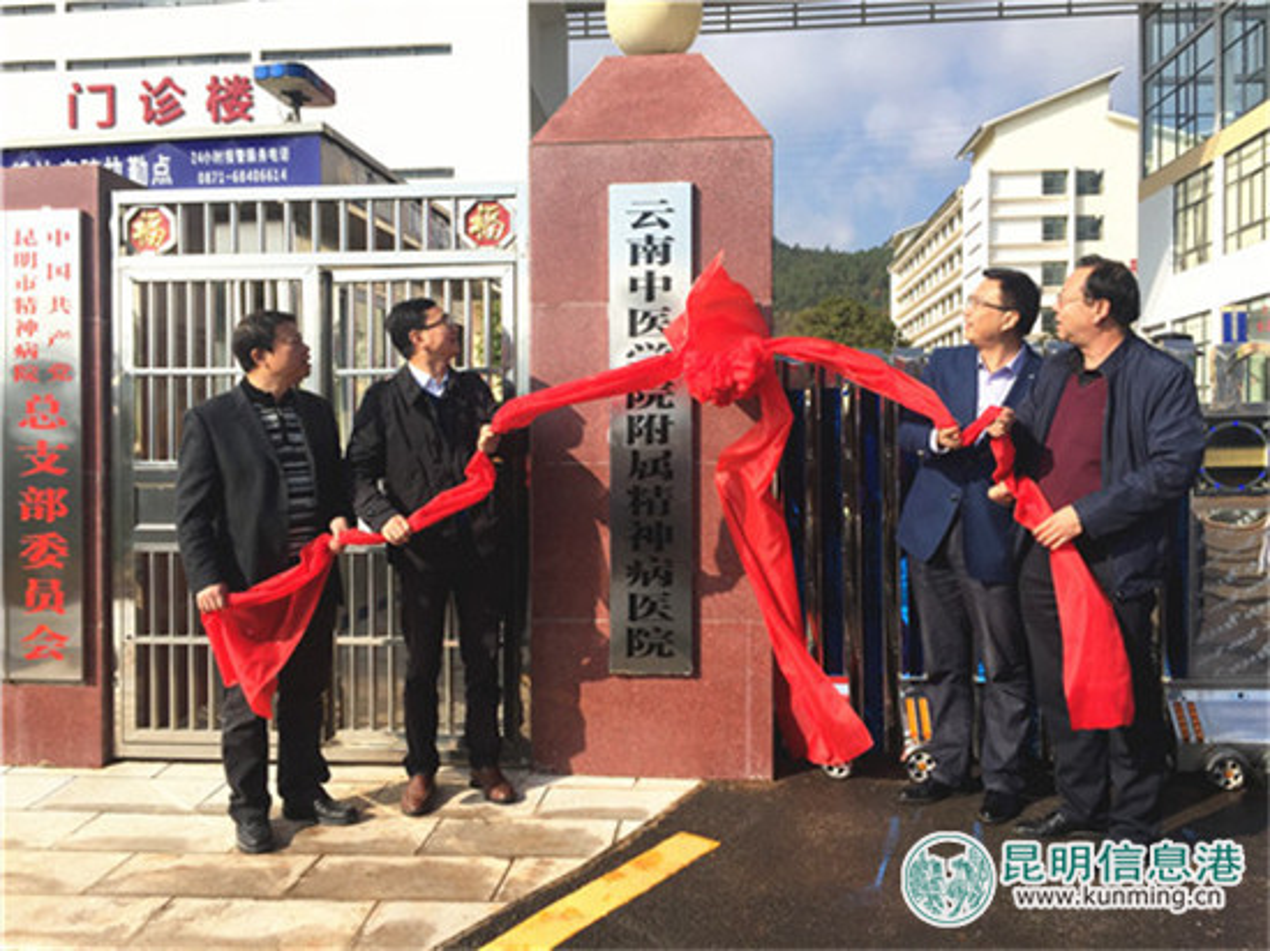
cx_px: 635
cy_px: 476
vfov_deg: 48.2
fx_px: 1063
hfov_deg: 61.7
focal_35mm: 29
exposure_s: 1/2825
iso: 32
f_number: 2.2
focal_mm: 4.15
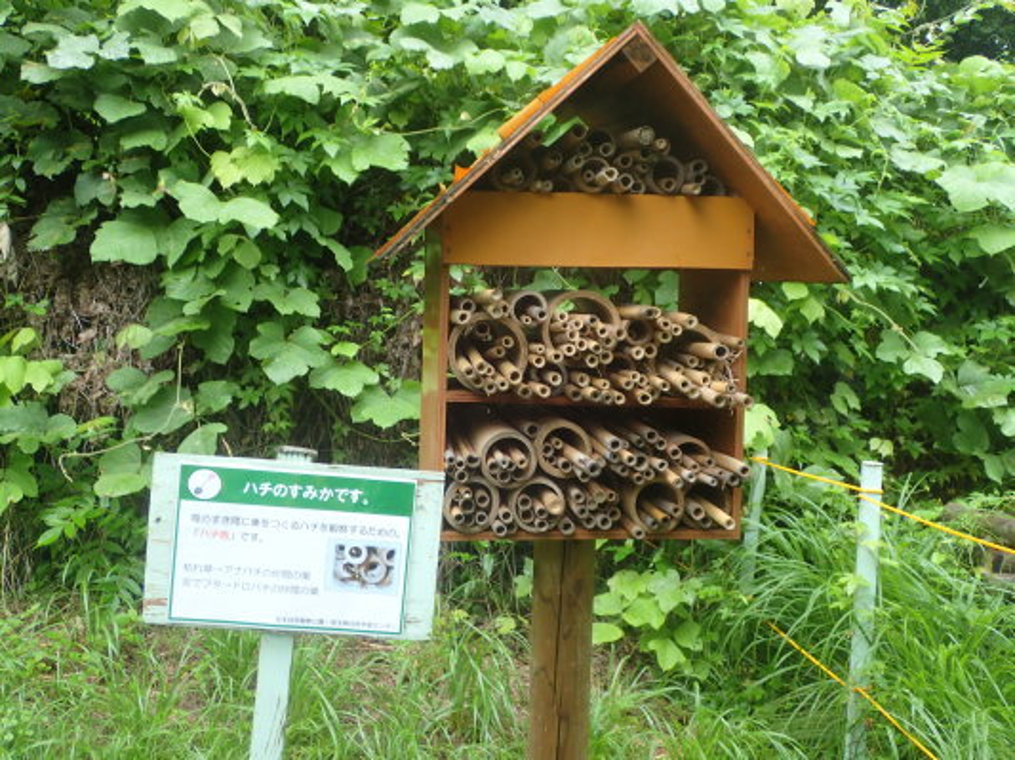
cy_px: 380
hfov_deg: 49.0
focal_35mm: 38
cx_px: 508
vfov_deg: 37.7
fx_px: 1113
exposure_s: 1/50
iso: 200
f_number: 2.7
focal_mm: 6.86
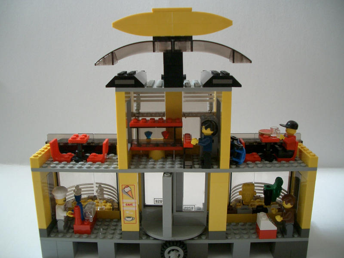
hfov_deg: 52.6
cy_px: 129
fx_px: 348
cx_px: 172
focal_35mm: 35
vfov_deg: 40.7
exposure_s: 1/60
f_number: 2.6
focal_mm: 5.8
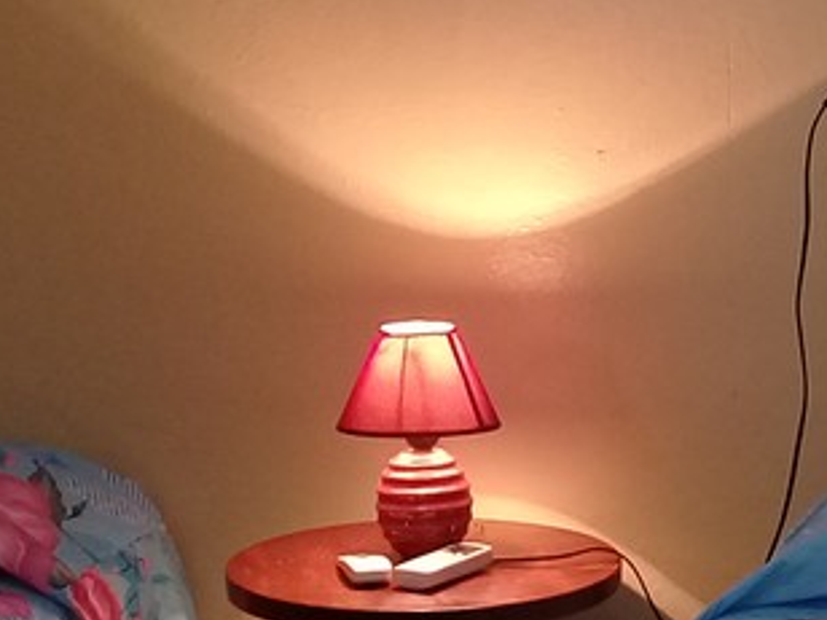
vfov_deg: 11.5
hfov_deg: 15.2
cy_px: 429
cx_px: 658
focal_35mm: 129
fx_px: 3082
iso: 100
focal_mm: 3.3
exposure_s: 1/30
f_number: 2.2
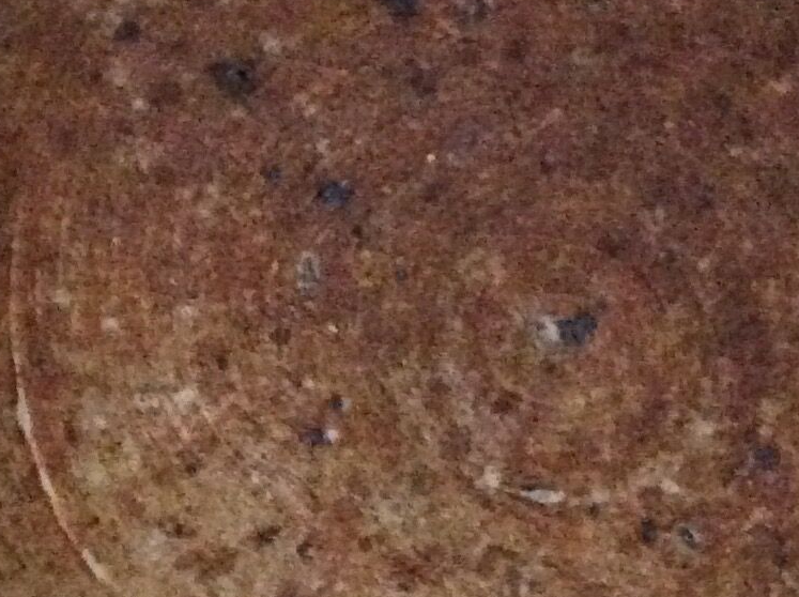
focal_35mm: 111
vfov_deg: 13.3
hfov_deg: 17.7
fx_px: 2558
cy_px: 425
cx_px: 311
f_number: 2.4
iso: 800
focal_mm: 3.3
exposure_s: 1/17
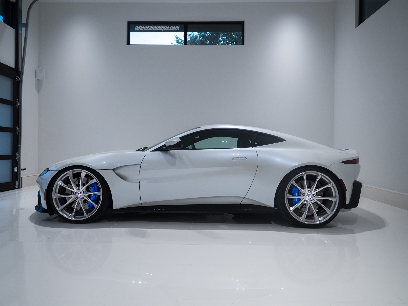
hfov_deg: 76.4
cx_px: 204
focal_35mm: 22
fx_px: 259
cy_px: 153
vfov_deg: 61.1
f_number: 2.8
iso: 200
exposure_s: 1/40
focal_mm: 11
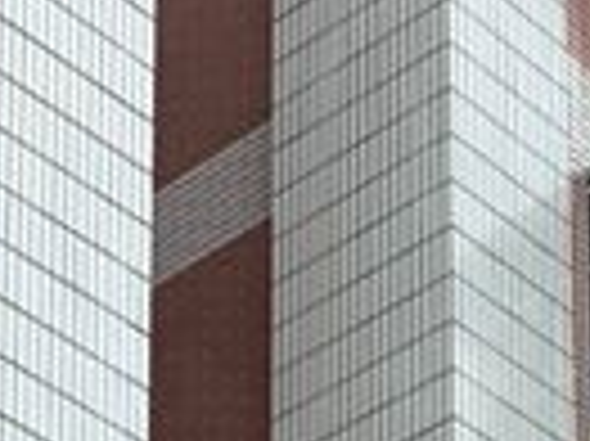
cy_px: 1534
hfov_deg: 10.4
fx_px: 3252
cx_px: 239
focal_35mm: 191
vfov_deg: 6.7
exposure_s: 1/158
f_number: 1.8
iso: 25
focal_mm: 4.25
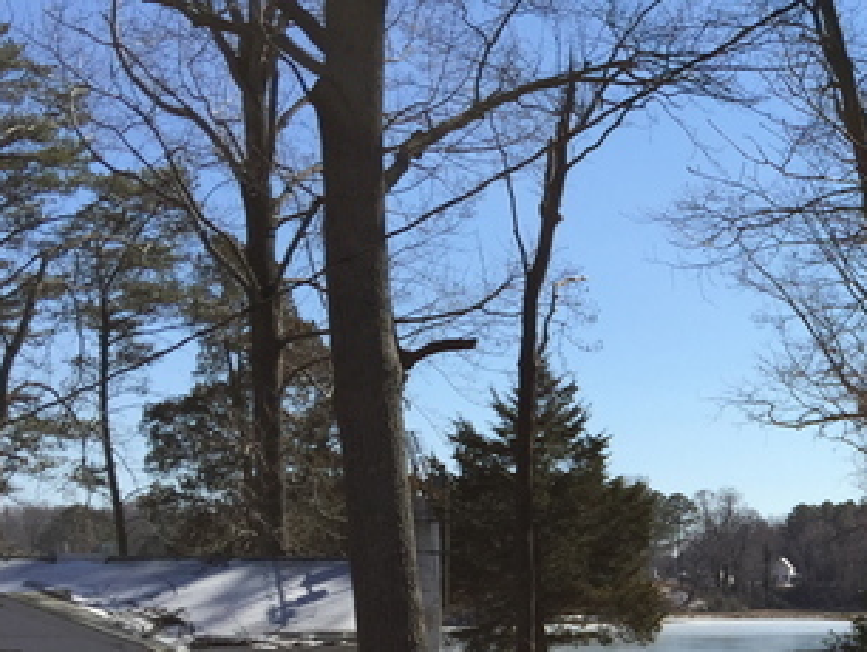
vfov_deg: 20.0
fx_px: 1780
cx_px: 1014
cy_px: 685
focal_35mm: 71
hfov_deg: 24.9
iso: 32
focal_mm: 4.15
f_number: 2.2
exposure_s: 1/2326
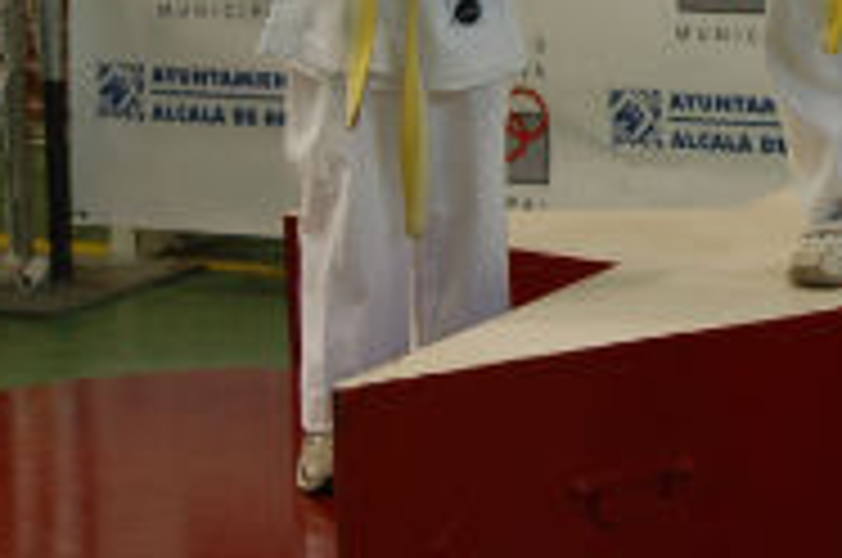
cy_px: -166
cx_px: 1000
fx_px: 3937
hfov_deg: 12.0
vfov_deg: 8.0
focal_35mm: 169
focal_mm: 35
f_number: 4
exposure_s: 1/60
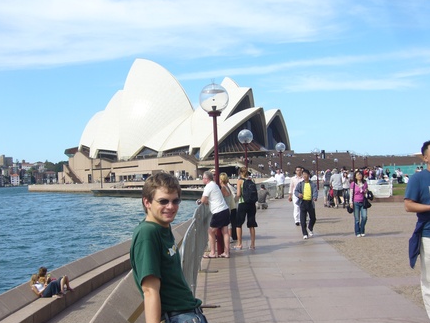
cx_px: 213
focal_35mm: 46
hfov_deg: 41.2
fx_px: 572
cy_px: 163
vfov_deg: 31.5
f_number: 6.3
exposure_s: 1/200
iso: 80
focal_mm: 7.5
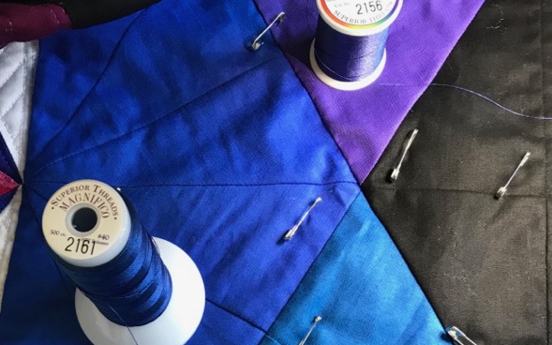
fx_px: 707
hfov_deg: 42.5
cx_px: 230
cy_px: 350
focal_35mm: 47
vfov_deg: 25.9
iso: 40
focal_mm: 3.99
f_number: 1.8
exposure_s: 1/20
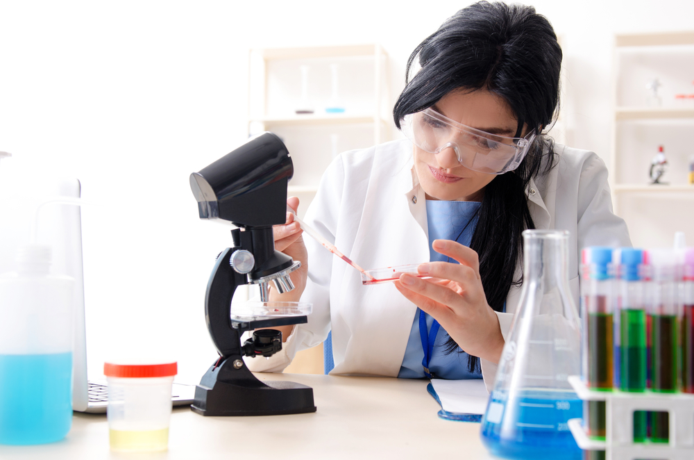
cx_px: 347
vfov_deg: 25.6
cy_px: 230
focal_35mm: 52
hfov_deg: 37.9
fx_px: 1010
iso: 125
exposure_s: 1/100
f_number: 4.5
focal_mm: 35
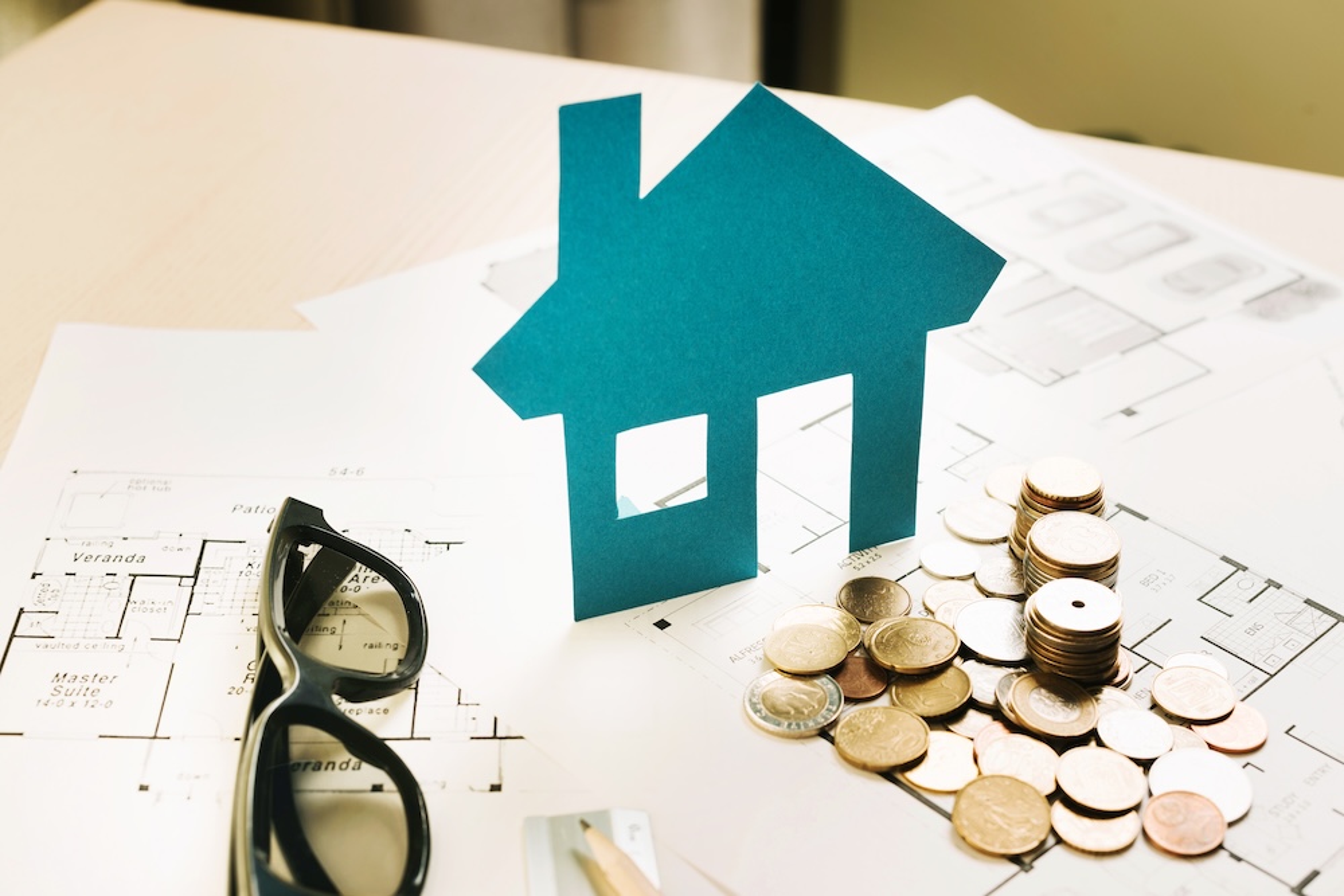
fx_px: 1867
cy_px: 448
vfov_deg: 27.0
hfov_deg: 39.6
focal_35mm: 50
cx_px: 672
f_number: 7.1
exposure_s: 1/200
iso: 100
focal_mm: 50
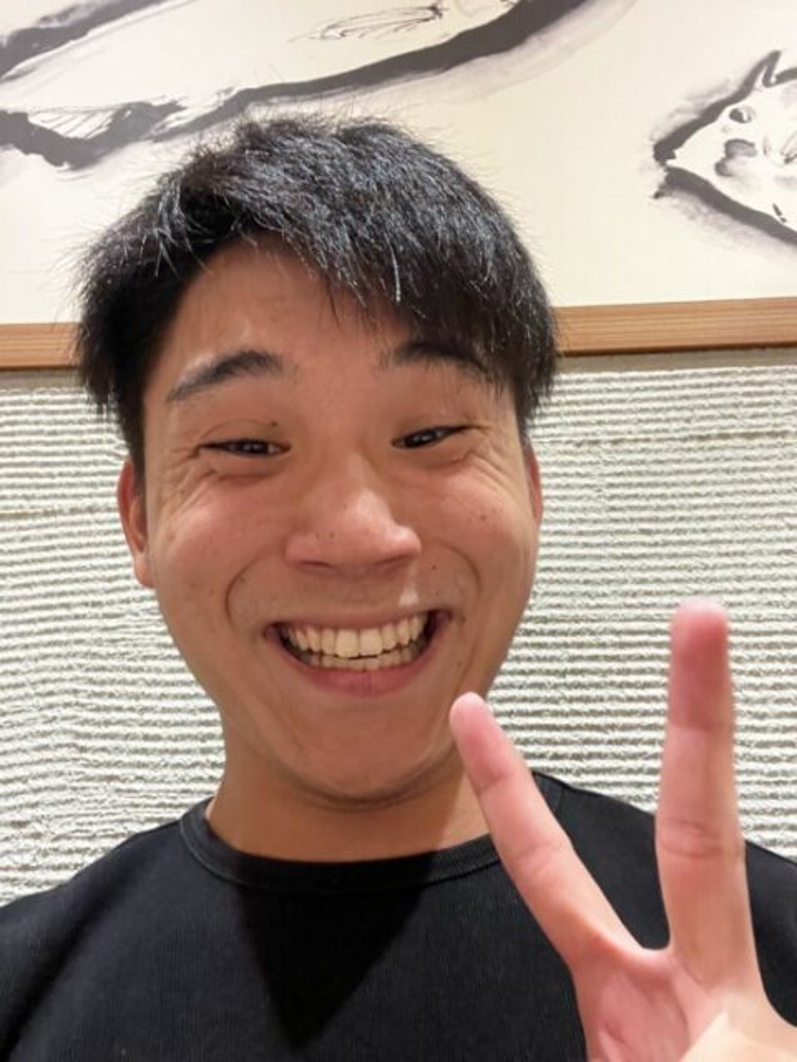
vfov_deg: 60.0
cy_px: 531
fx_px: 921
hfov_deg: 46.8
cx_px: 398
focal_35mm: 30
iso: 500
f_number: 2.2
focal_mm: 2.71
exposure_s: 1/30
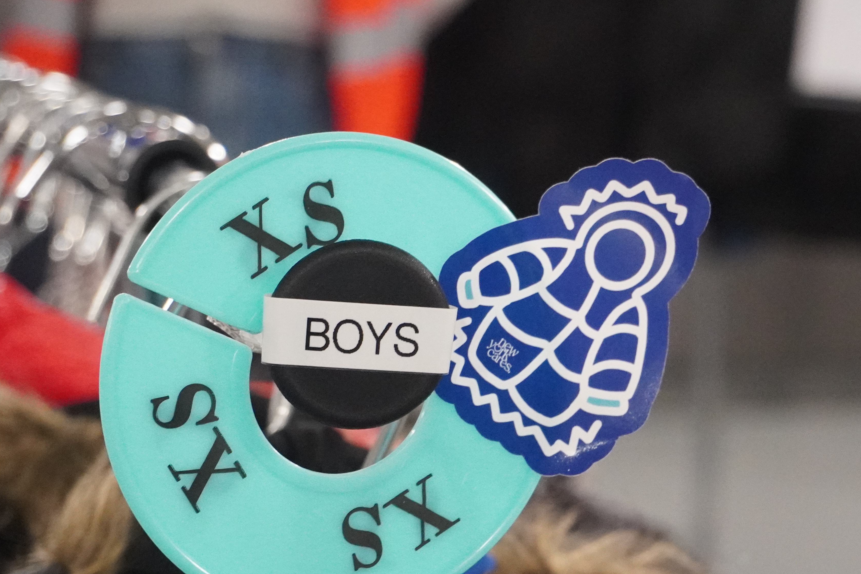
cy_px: 421
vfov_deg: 10.5
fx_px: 3130
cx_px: 678
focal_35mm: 131
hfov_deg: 15.6
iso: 5000
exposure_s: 1/160
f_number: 5.6
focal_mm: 49
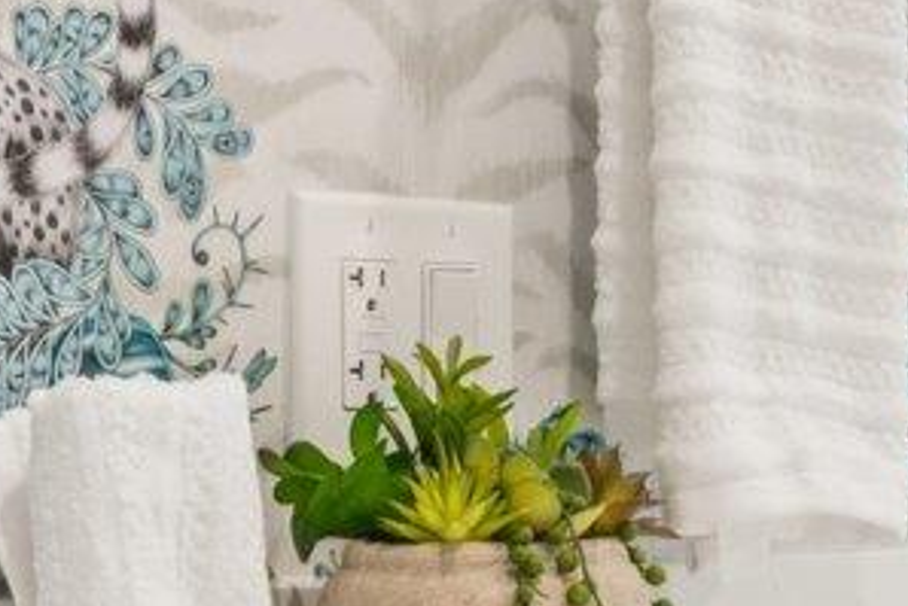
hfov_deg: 18.2
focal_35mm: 110
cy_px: 452
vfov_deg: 12.4
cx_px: 881
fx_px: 2776
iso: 320
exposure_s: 1/10
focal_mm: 16
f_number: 8
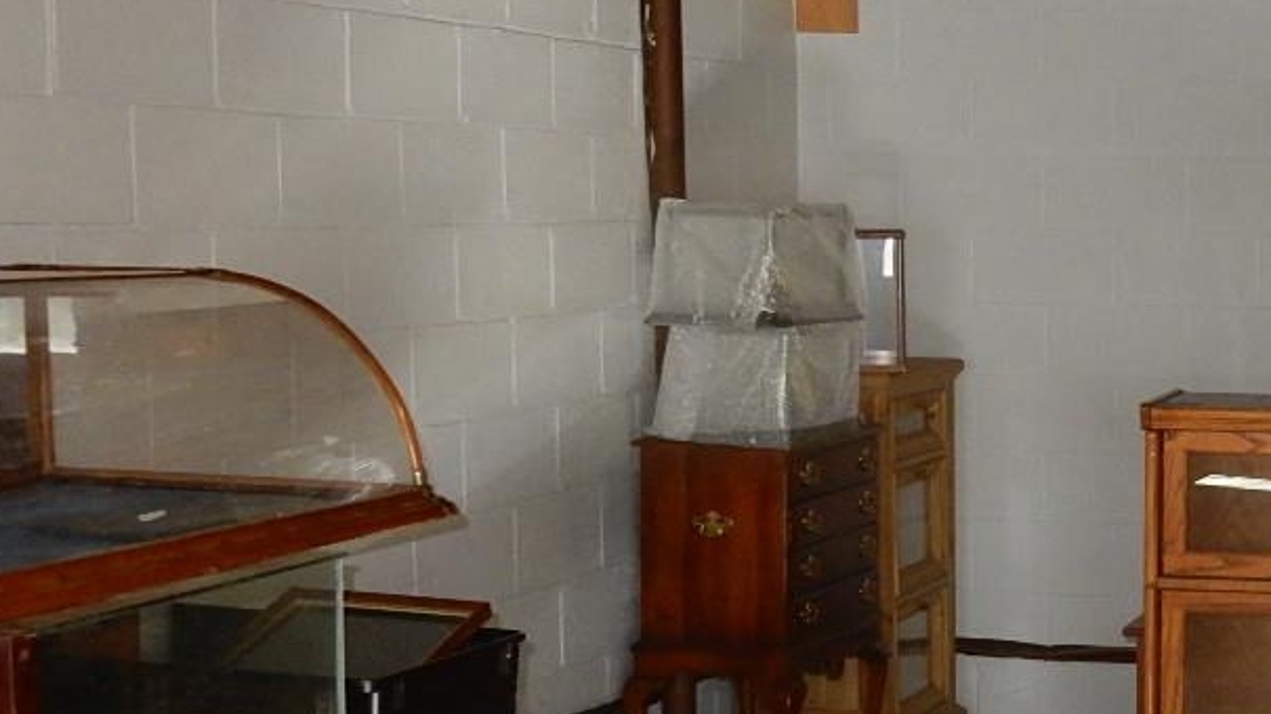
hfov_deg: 26.8
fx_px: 2426
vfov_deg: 16.7
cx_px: 1431
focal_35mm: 72
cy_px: 441
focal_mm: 4.5
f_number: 3.7
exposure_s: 1/30
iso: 250
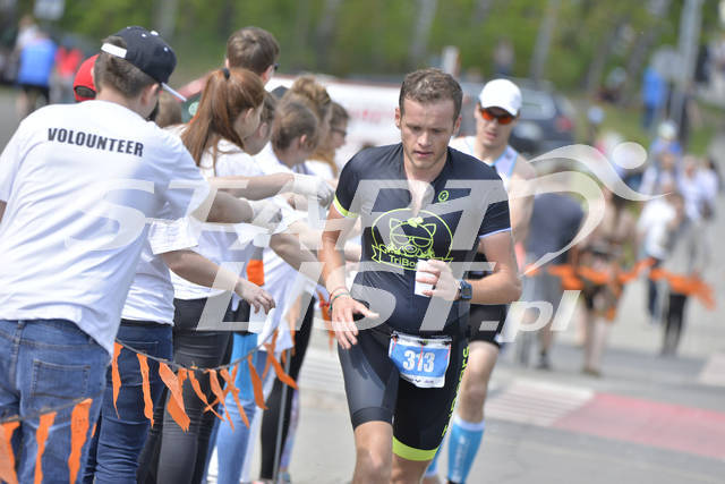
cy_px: 242
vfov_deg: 3.9
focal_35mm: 350
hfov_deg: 5.9
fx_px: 7050
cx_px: 362
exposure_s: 1/1250
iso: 400
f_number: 6.3
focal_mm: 350
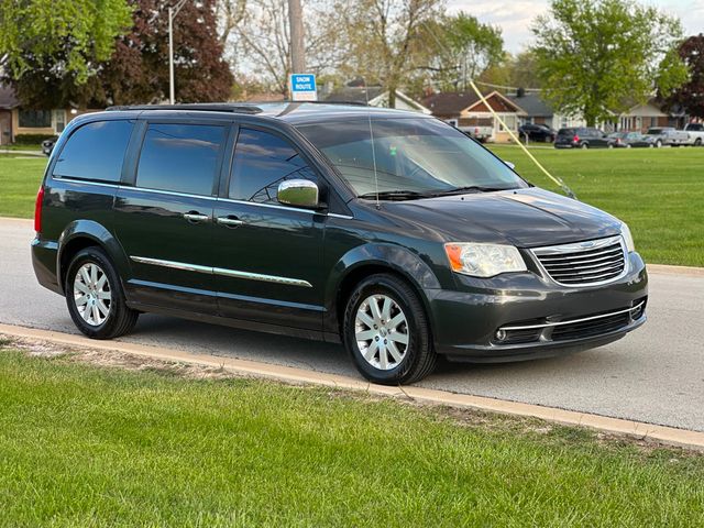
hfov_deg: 25.3
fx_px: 1566
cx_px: 352
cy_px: 264
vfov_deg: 19.1
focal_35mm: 77
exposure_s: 1/121
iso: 40
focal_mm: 9
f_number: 2.8
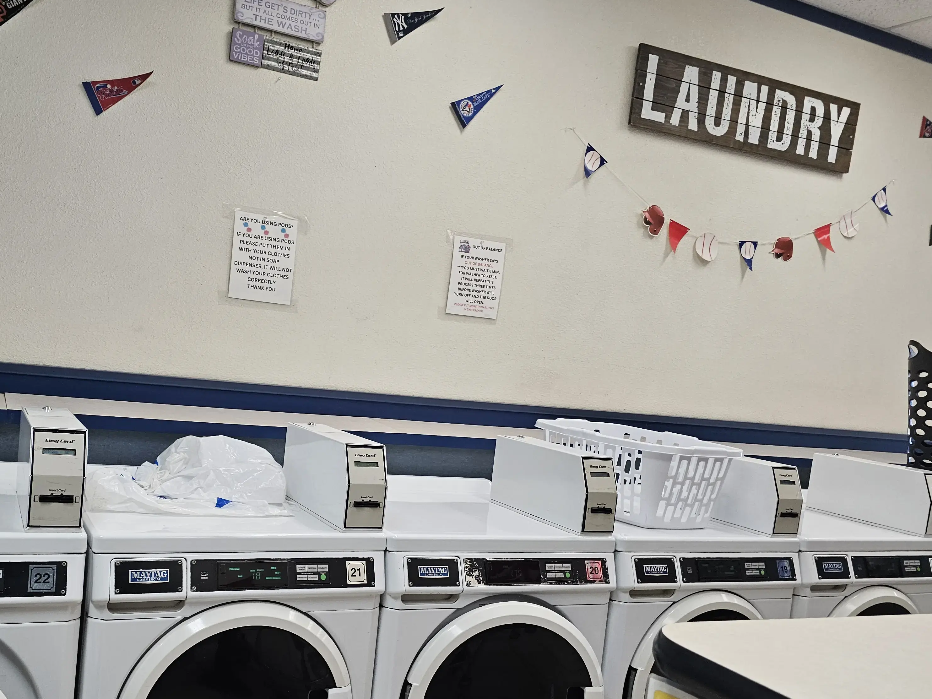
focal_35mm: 31
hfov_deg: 57.8
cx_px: 362
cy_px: 439
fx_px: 835
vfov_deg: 45.0
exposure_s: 1/120
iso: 200
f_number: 1.7
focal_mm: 6.3
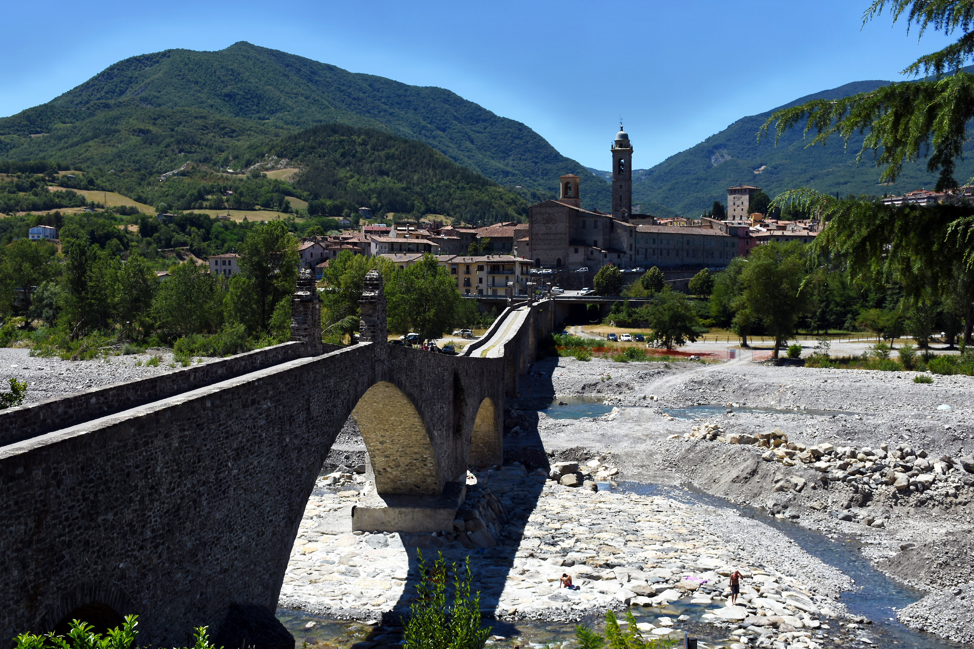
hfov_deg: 47.9
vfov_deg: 33.0
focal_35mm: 40
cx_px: 487
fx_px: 1096
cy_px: 324
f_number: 8
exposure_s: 1/1250
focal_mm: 27
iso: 100
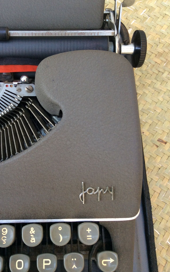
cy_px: 121
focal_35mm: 38
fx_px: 282
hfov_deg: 33.3
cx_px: 59
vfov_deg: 51.4
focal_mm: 3.3
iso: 64
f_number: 2.4
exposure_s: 1/25
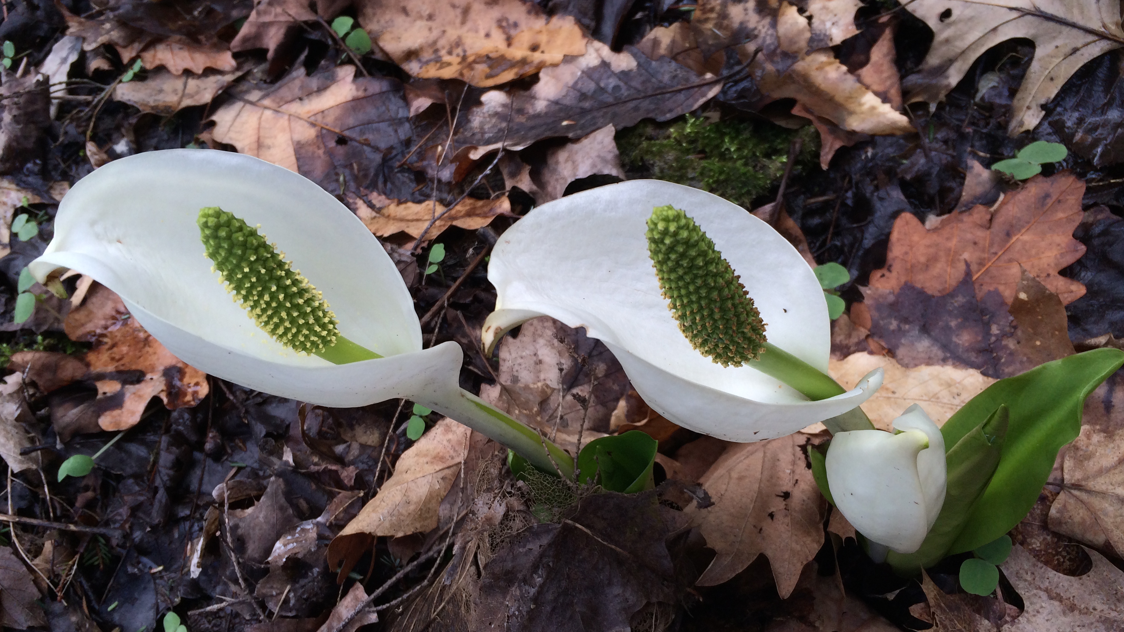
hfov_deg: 59.5
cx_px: 561
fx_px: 983
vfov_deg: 35.6
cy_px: 350
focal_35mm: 33
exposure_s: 1/471
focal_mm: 4.12
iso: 32
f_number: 2.2
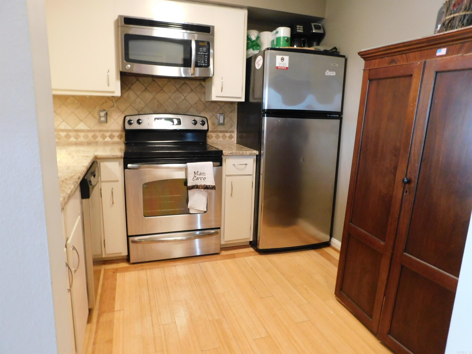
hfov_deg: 73.9
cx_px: 236
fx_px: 314
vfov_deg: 58.9
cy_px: 177
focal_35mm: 23
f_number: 3
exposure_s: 1/30
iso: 400
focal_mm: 4
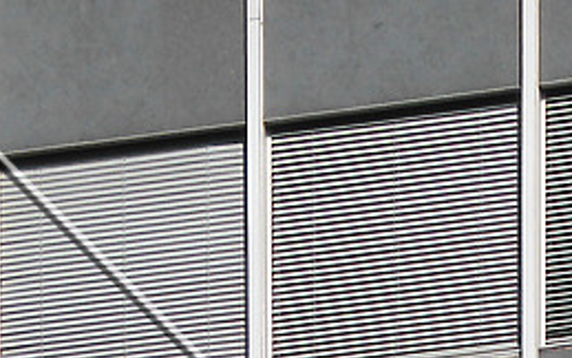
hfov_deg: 2.1
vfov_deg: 1.3
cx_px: 532
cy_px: 693
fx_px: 15733
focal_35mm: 1009
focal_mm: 44.4
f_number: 5.7
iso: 100
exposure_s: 1/1000
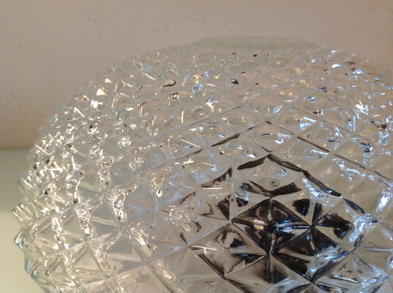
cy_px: 146
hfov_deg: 52.7
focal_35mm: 35
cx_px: 196
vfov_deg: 40.6
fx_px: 397
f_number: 2.4
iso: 160
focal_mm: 4.28
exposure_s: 1/17
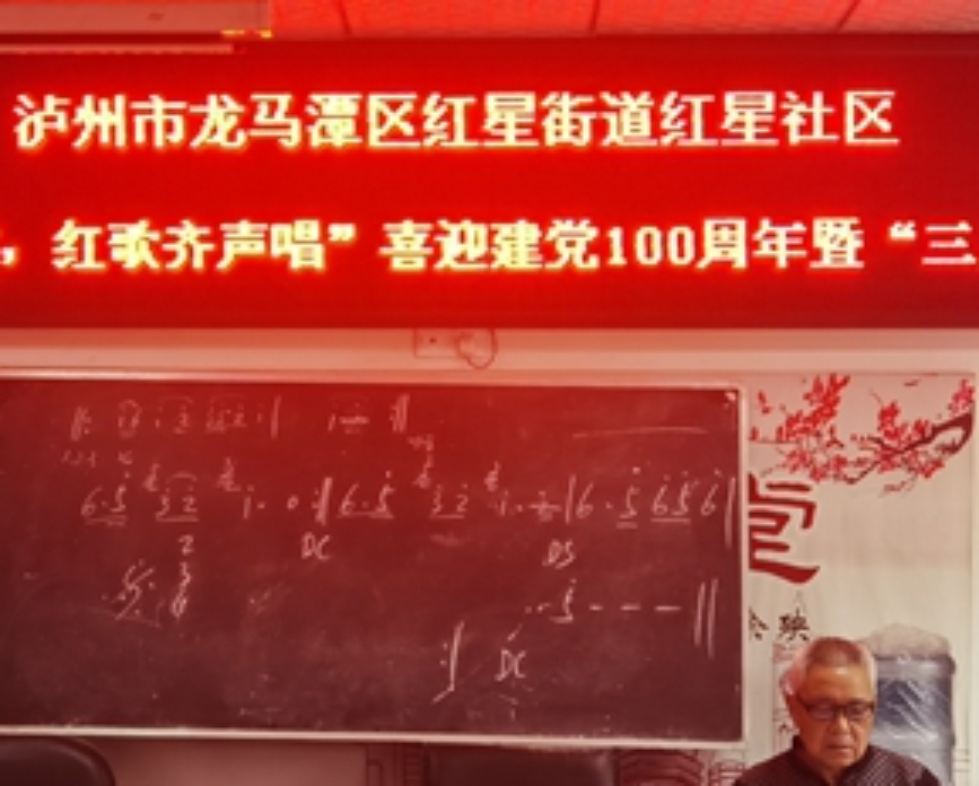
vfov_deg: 18.8
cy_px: 413
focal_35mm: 82
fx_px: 2379
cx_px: 366
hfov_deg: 23.2
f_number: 1.9
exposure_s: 1/100
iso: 80
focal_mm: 6.71
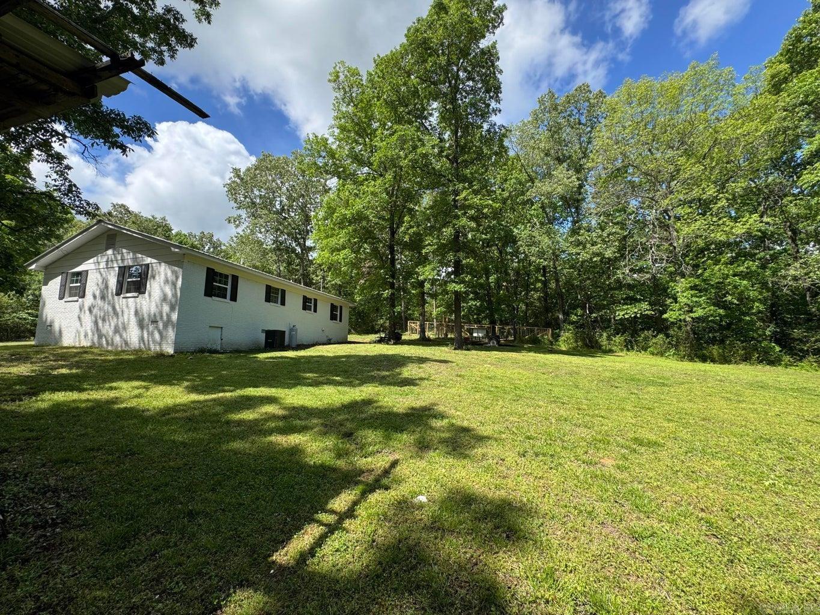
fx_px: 332
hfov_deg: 102.1
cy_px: 308
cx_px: 410
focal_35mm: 14
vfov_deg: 85.7
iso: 40
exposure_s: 1/641
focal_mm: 2.22
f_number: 2.2
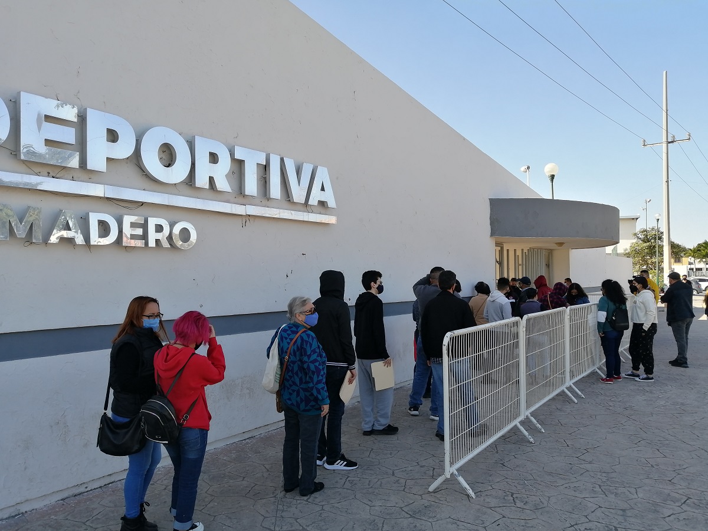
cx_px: 354
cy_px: 266
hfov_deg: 65.3
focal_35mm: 27
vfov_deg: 51.4
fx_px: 552
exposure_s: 1/662
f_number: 1.8
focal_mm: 3.62
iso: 50
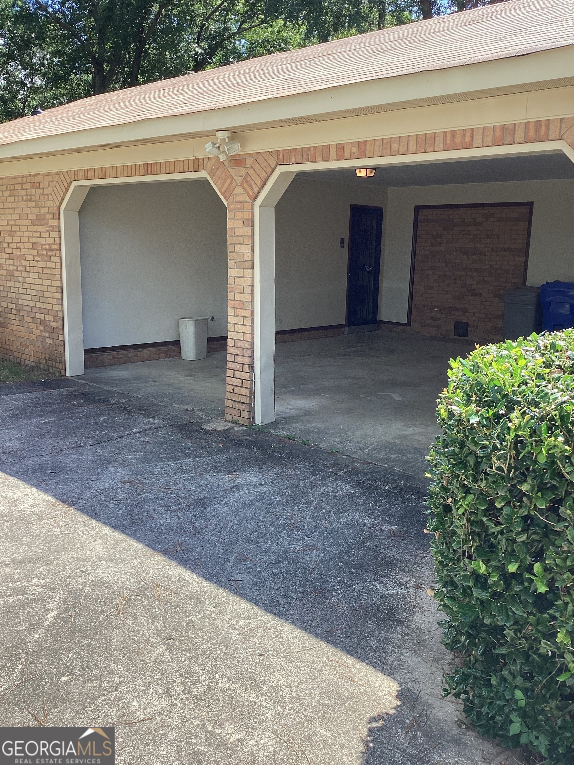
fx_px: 685
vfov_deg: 58.4
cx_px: 287
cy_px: 382
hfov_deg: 45.4
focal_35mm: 31
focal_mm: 3.3
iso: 25
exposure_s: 1/248
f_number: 2.4
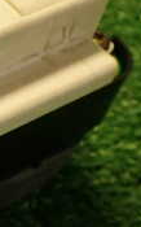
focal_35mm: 109
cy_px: 160
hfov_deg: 10.7
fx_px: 672
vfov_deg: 19.0
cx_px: -160
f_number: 2.3
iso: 200
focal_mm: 5.4
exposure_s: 1/40
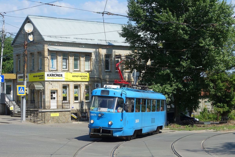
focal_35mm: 54
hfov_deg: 36.9
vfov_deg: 25.1
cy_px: 78
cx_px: 118
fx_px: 352
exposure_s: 1/500
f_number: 5.6
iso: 125
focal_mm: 20.19
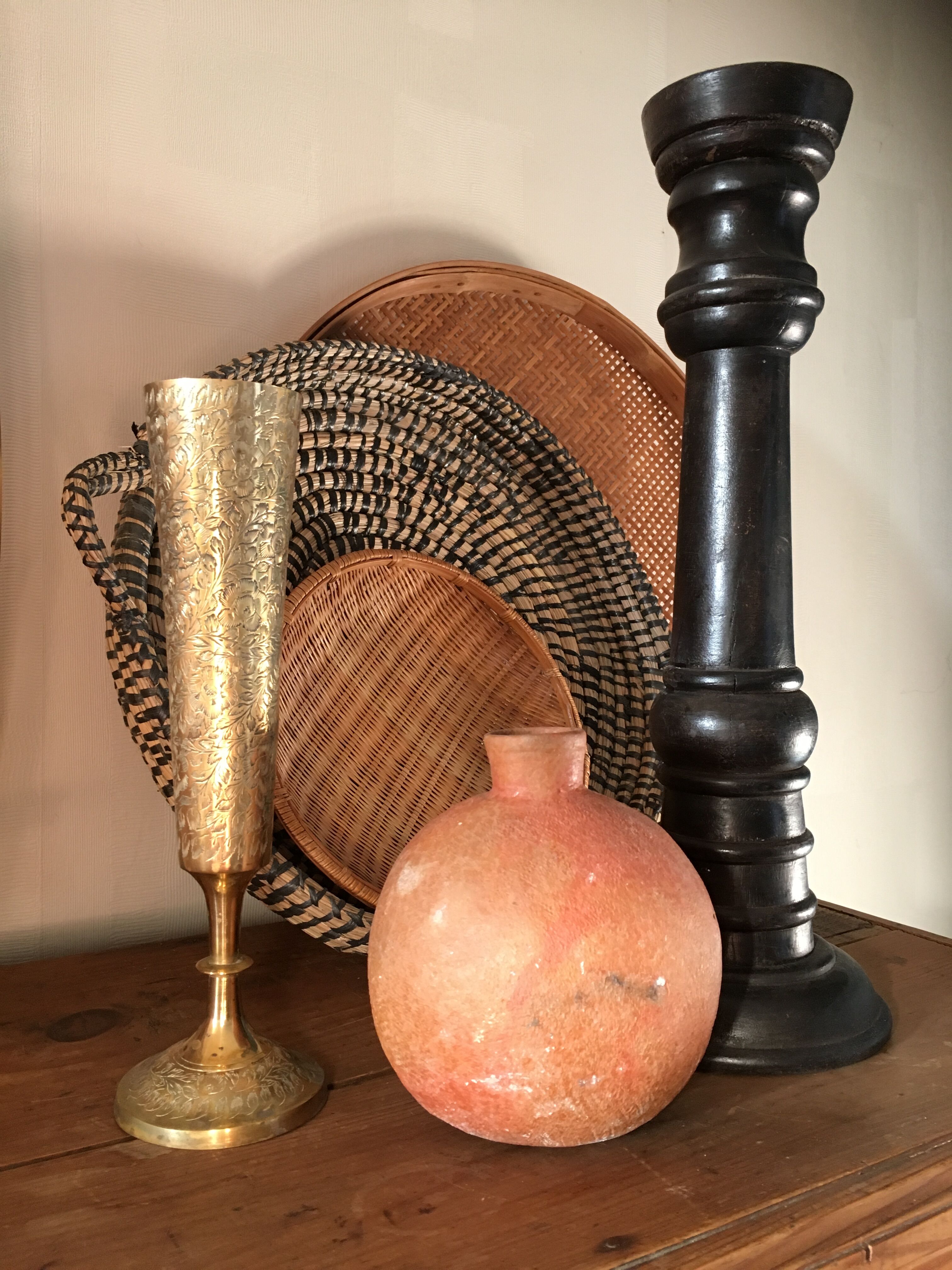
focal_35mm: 29
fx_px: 1063
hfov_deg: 48.2
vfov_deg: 61.7
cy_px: 635
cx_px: 476
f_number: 2.2
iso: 160
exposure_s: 1/33
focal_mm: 4.15
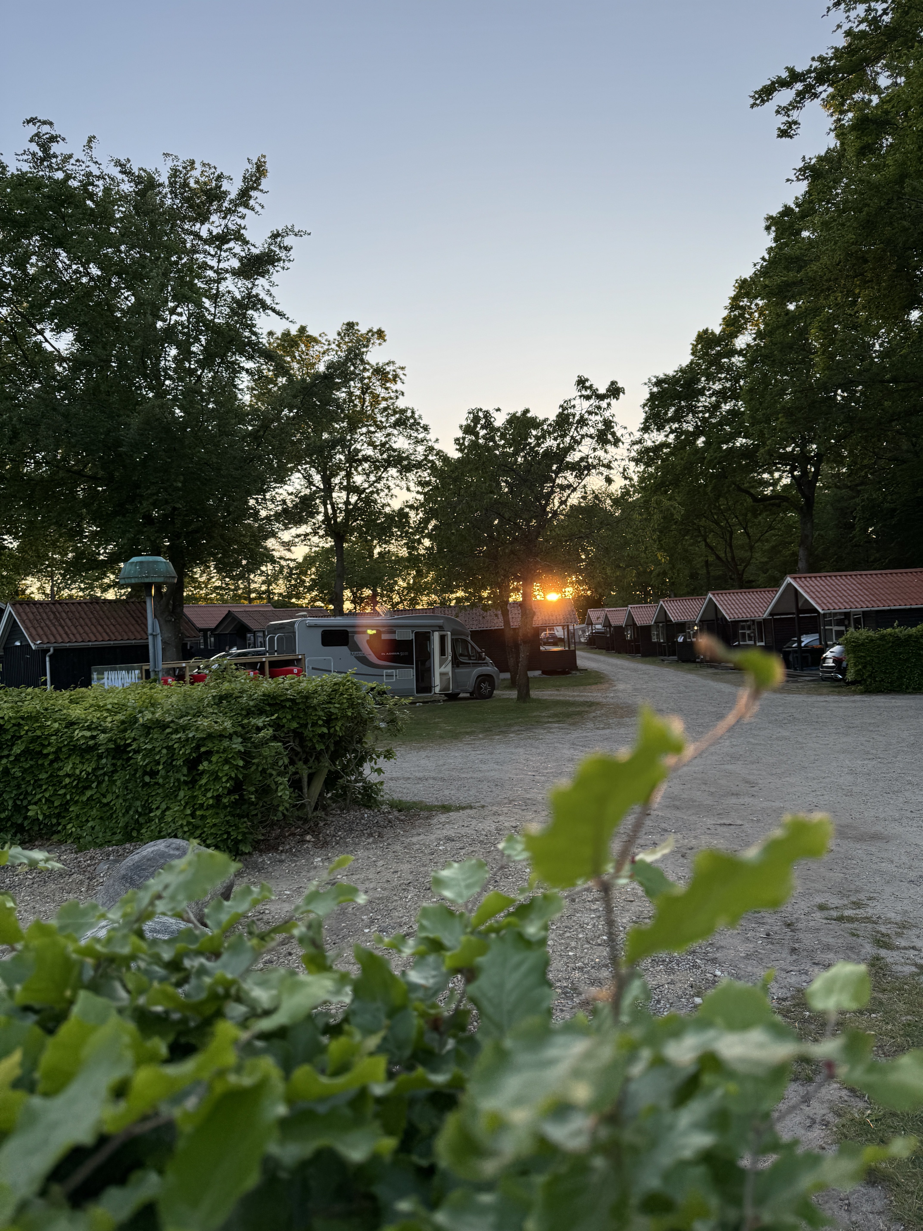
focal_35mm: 24
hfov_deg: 56.8
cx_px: 462
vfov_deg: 71.6
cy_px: 616
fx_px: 853
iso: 80
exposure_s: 1/685
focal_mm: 6.76
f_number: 1.78
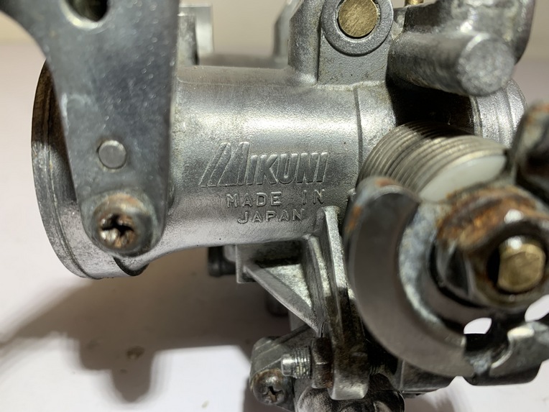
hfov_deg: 67.3
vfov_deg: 53.1
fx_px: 412
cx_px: 274
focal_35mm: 26
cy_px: 206
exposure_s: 1/121
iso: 64
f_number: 1.8
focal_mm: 4.25
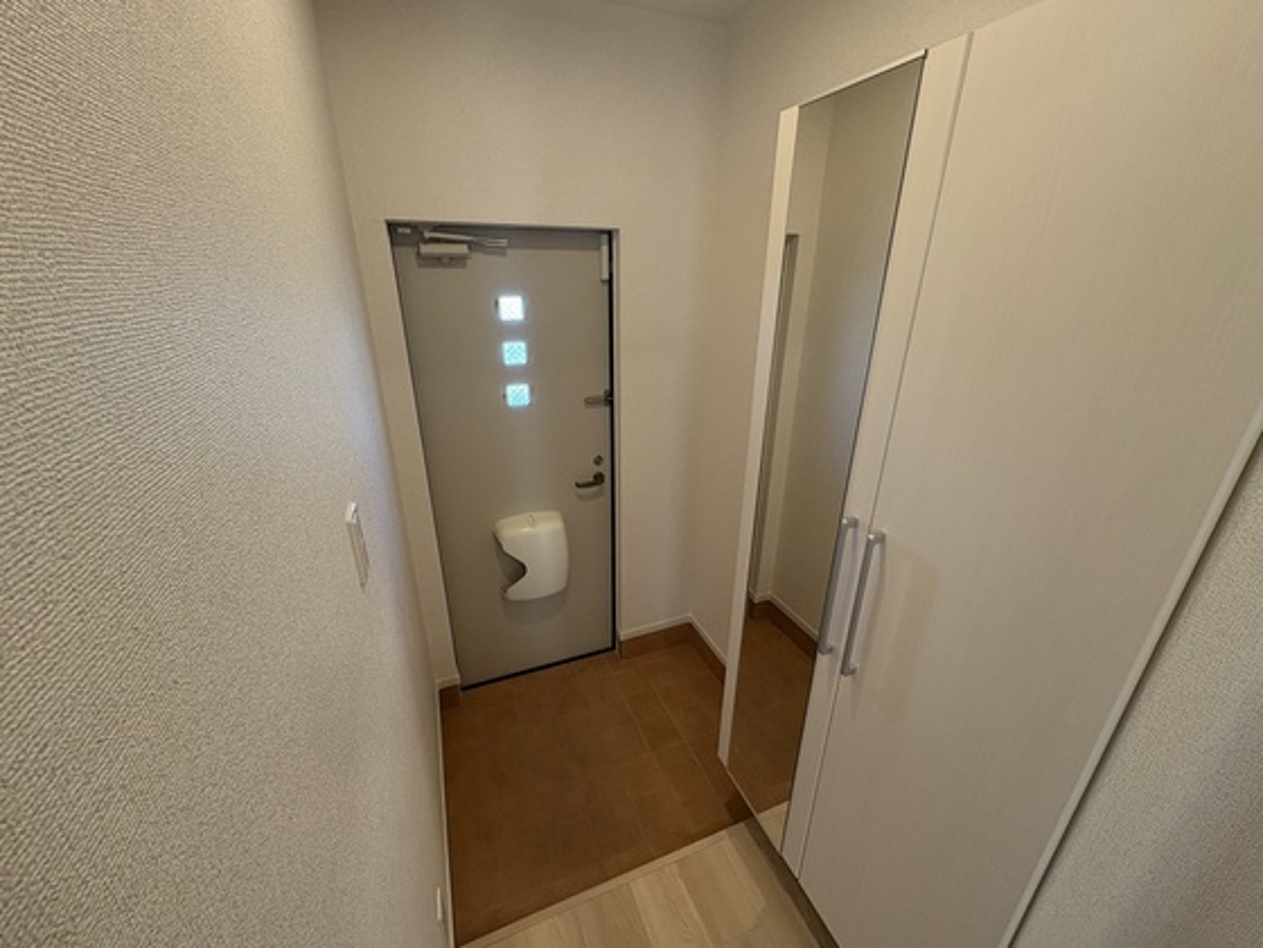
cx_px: 632
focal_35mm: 14
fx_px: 511
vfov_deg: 85.7
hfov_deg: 102.1
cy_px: 474
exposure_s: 1/63
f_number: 2.2
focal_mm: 2.22
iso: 250
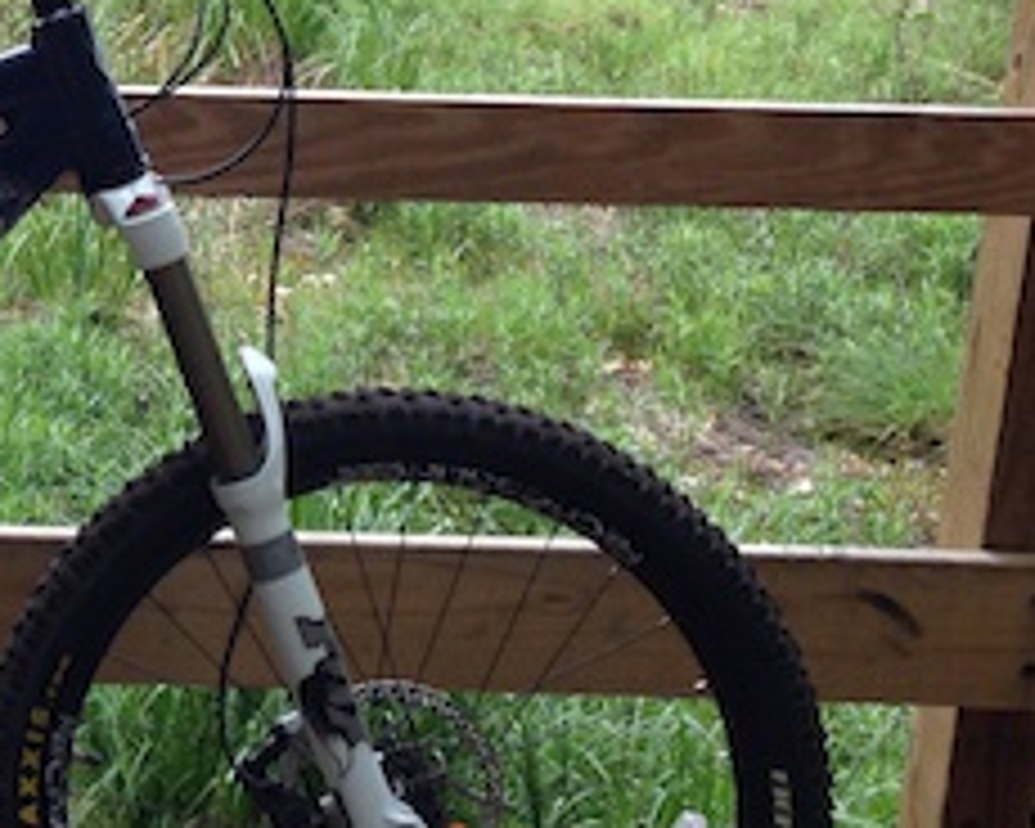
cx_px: -148
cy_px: 148
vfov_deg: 13.7
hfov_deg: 16.6
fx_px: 3431
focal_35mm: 112
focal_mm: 4.12
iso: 50
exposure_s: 1/264
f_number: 2.4
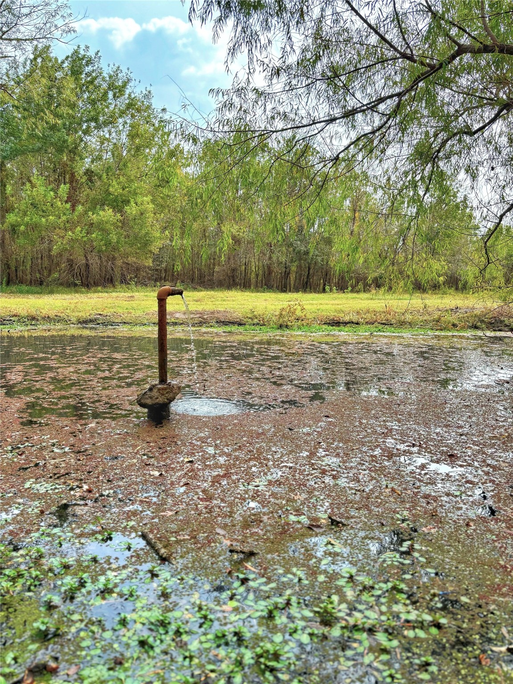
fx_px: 514
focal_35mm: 26
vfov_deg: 67.3
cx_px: 256
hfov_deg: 53.1
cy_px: 342
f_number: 1.6
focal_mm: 5.96
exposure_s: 1/1233
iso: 50
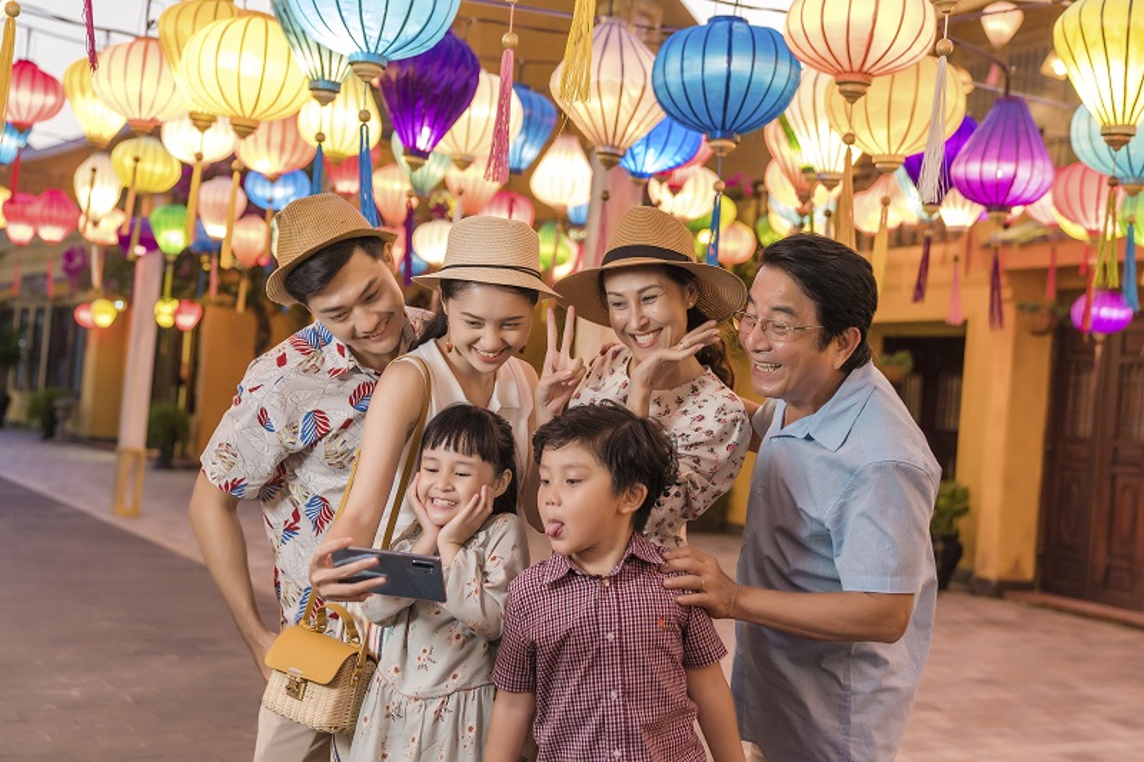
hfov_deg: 46.4
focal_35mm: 42
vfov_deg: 31.9
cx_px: 572
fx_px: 1334
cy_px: 381
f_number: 2.8
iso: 1250
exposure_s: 1/100
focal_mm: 42
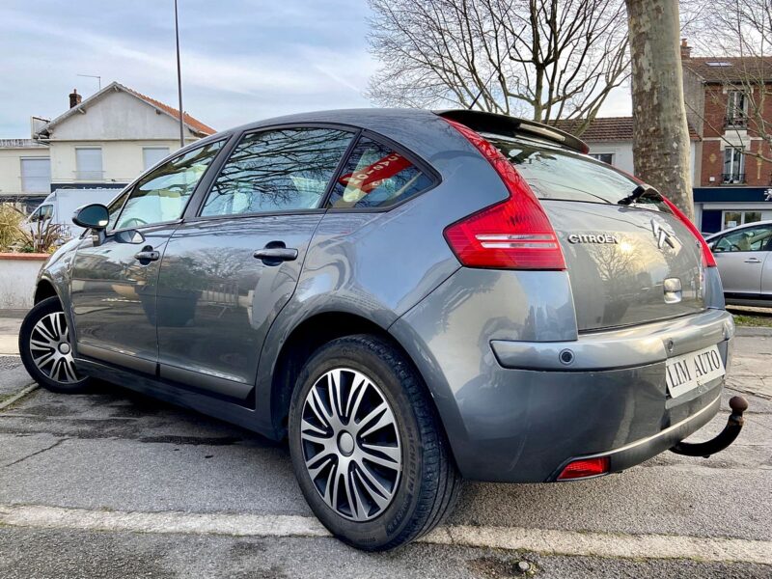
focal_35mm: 26
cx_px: 386
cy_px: 290
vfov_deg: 53.1
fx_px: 580
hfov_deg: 67.3
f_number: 1.8
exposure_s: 1/630
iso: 32
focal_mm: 4.25
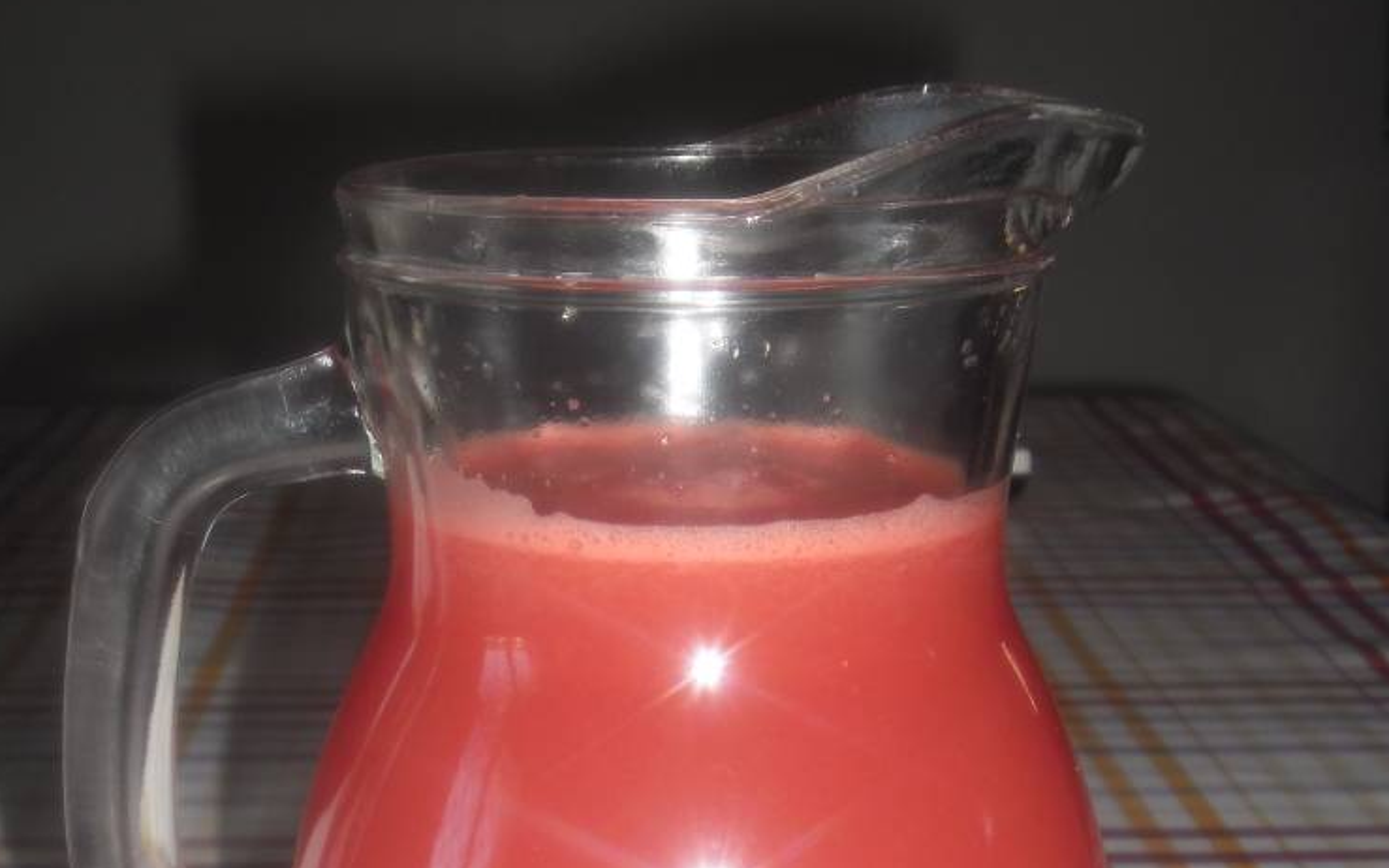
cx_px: 695
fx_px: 2499
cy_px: 795
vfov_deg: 19.3
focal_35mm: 66
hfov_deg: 31.1
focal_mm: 8.1
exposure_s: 1/45
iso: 80
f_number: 3.8
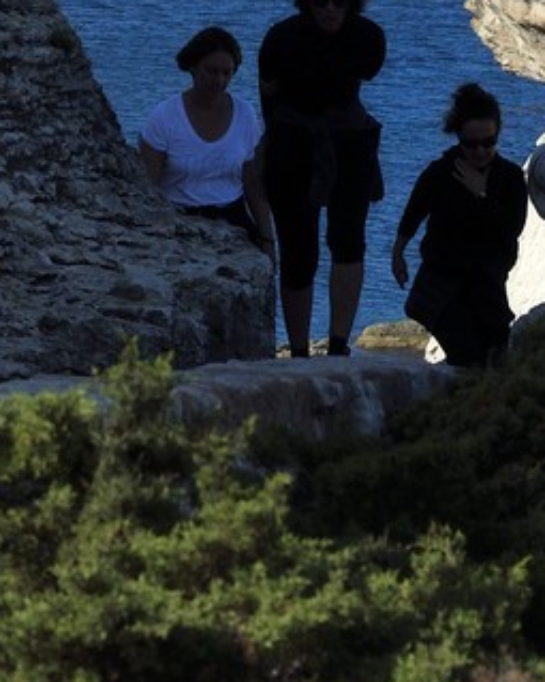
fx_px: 11579
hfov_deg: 2.7
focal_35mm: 574
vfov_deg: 3.3
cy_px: -832
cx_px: 303
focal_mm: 122
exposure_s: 1/400
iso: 200
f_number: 11
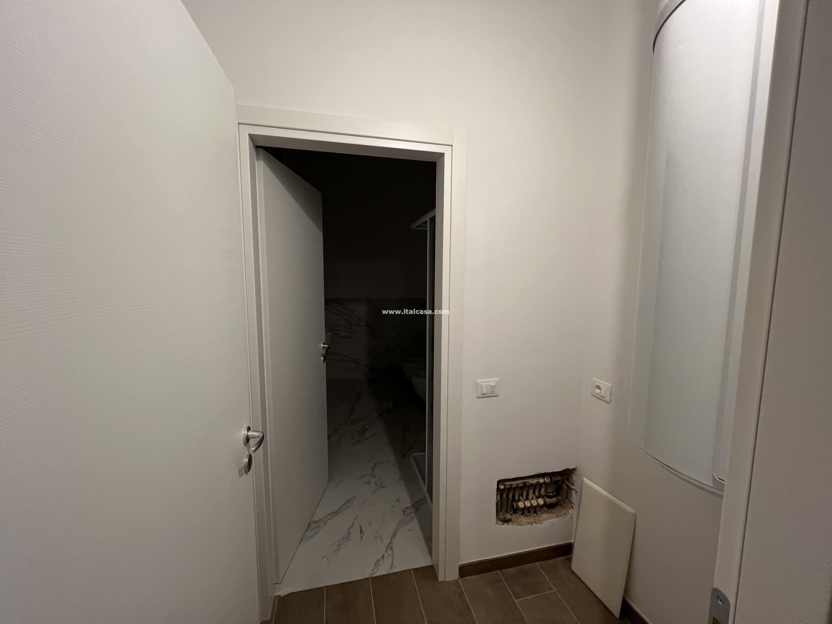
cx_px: 416
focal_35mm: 13
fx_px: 312
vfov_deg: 89.9
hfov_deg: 106.2
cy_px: 312
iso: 250
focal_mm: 1.57
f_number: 1.8
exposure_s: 1/50
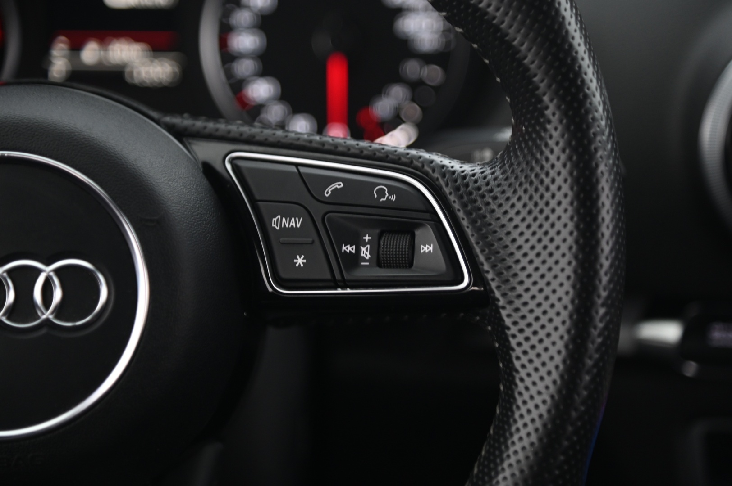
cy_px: 243
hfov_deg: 17.1
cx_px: 366
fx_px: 2438
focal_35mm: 120
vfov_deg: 11.4
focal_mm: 120
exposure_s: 1/15
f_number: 4
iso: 2000
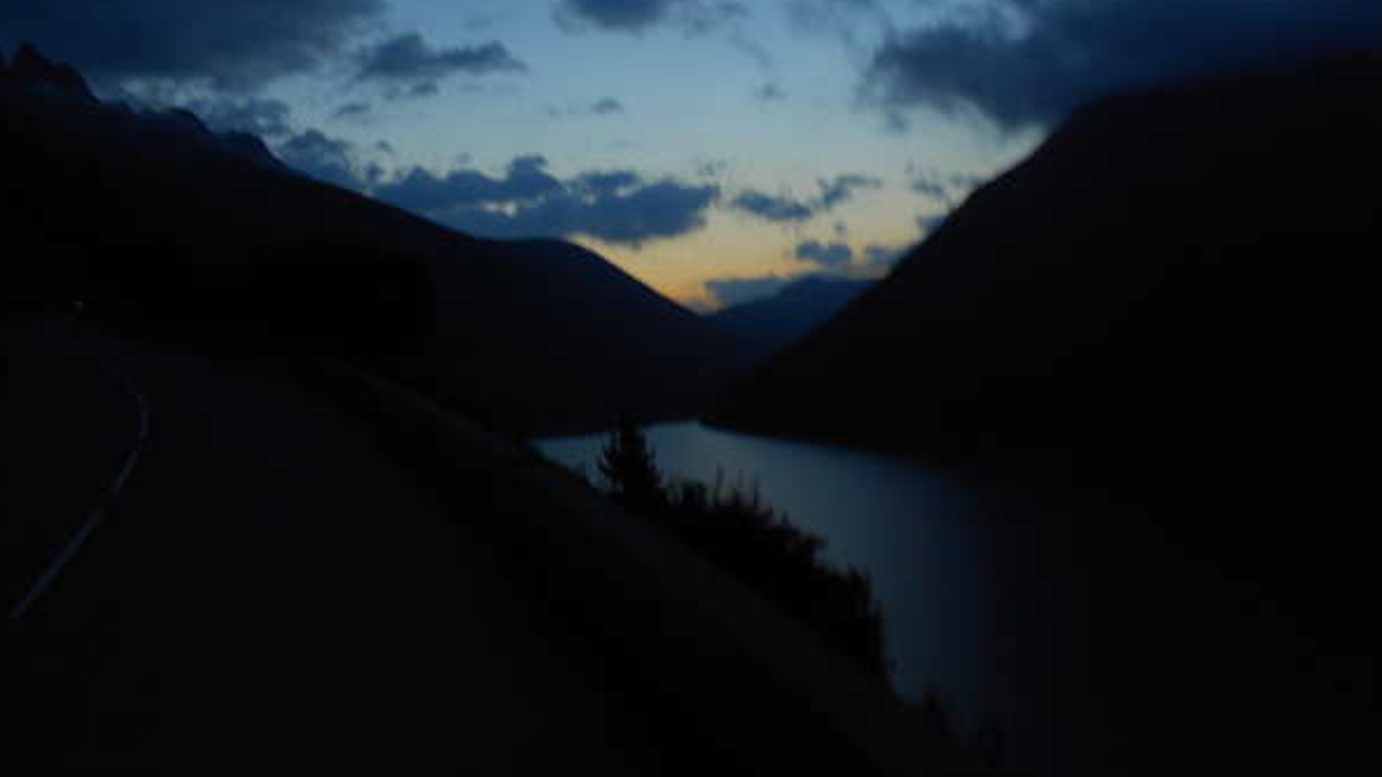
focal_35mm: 32
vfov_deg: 36.6
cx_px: 689
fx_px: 1173
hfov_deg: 61.0
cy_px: 322
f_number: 4
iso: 160
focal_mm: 5.2
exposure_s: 1/30
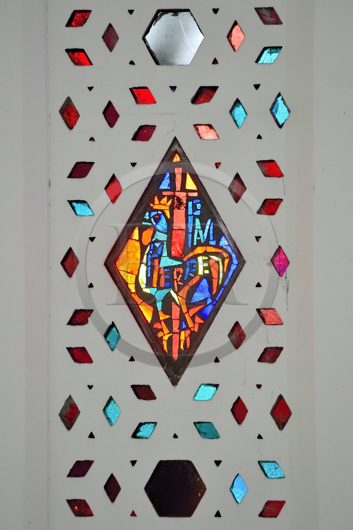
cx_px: 176
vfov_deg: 10.3
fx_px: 2943
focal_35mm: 200
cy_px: 265
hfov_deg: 6.9
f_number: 3.2
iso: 3200
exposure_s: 1/100
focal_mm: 200
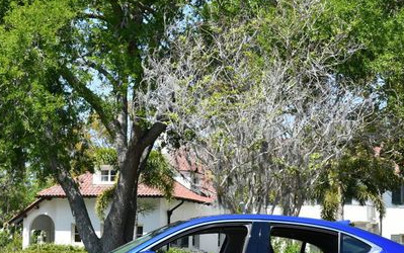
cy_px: 208
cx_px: 201
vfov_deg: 15.3
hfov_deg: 24.3
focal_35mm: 85
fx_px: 937
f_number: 8
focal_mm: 26
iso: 160
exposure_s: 1/250
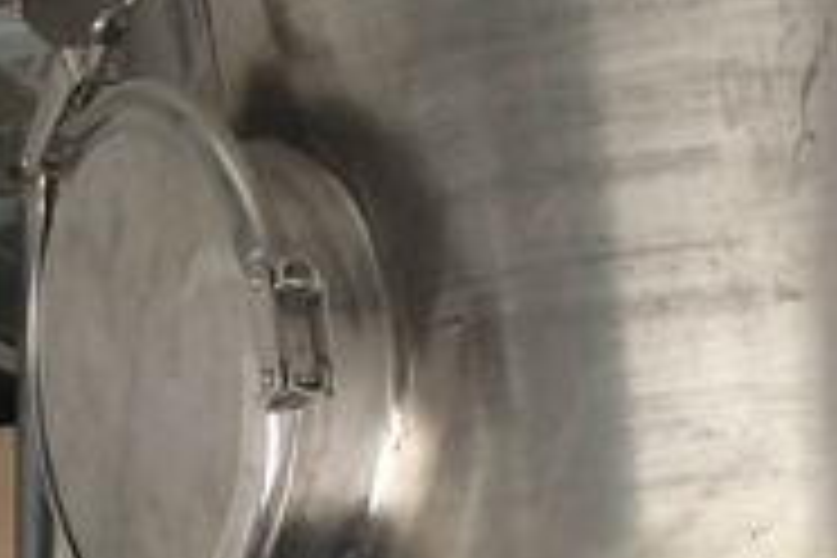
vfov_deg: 10.7
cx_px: 814
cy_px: 1125
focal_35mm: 117
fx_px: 2720
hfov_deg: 17.1
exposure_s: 1/30
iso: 100
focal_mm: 4.15
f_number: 2.2
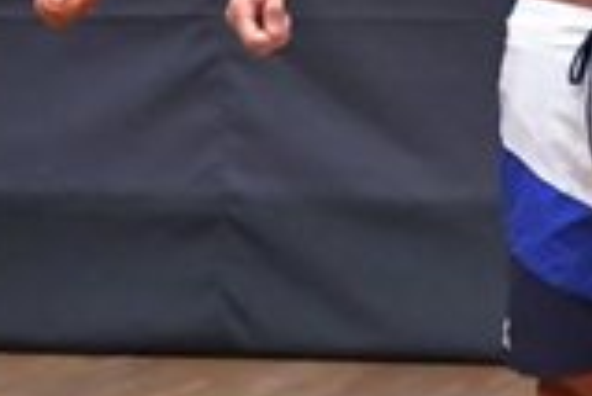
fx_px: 20310
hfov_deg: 1.7
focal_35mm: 1234
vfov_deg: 1.1
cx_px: -572
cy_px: -7
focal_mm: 170
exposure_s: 1/400
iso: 6400
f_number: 5.6
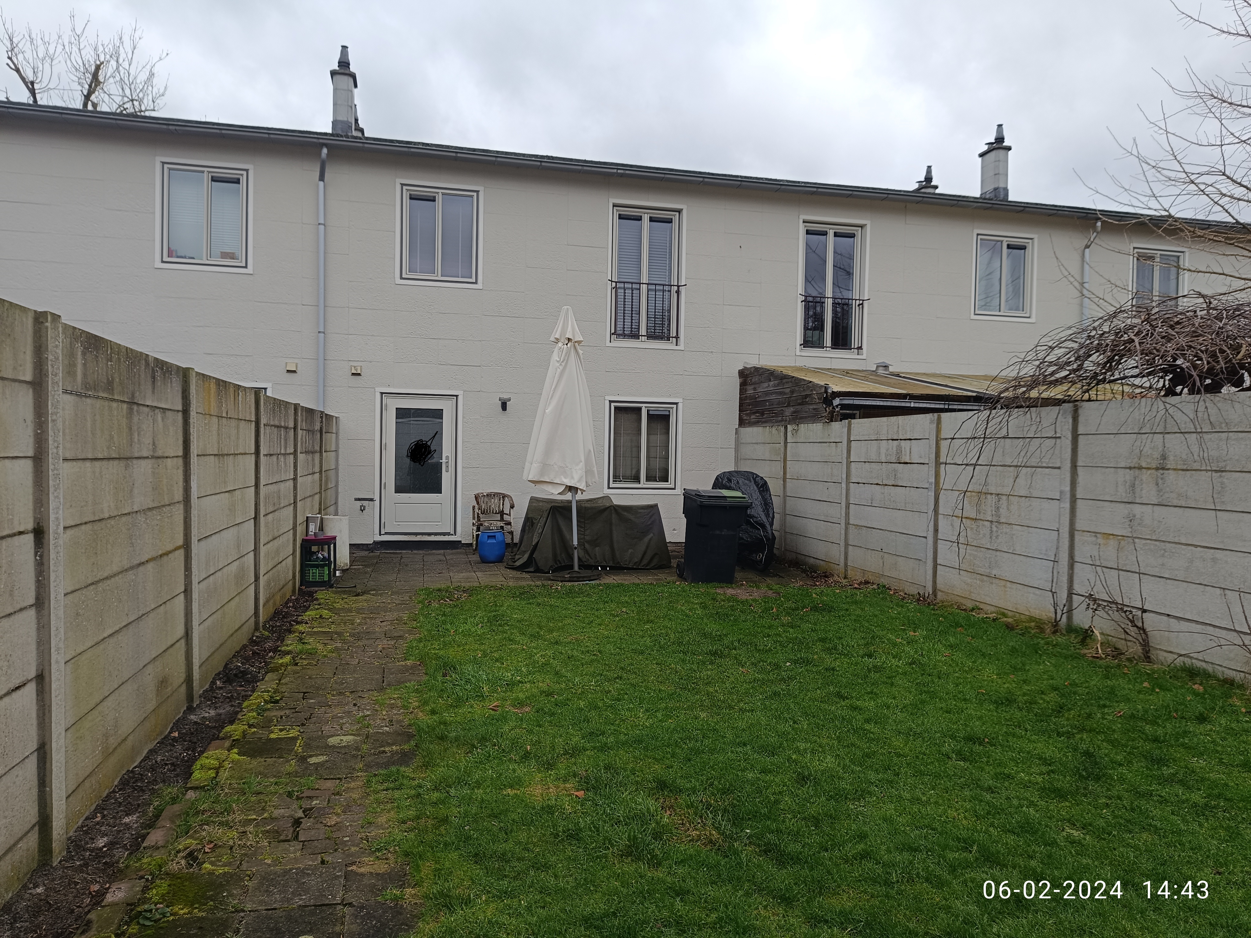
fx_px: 867
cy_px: 469
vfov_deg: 56.8
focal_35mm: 24
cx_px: 626
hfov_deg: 71.6
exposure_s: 1/125
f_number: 1.88
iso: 53
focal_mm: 5.59
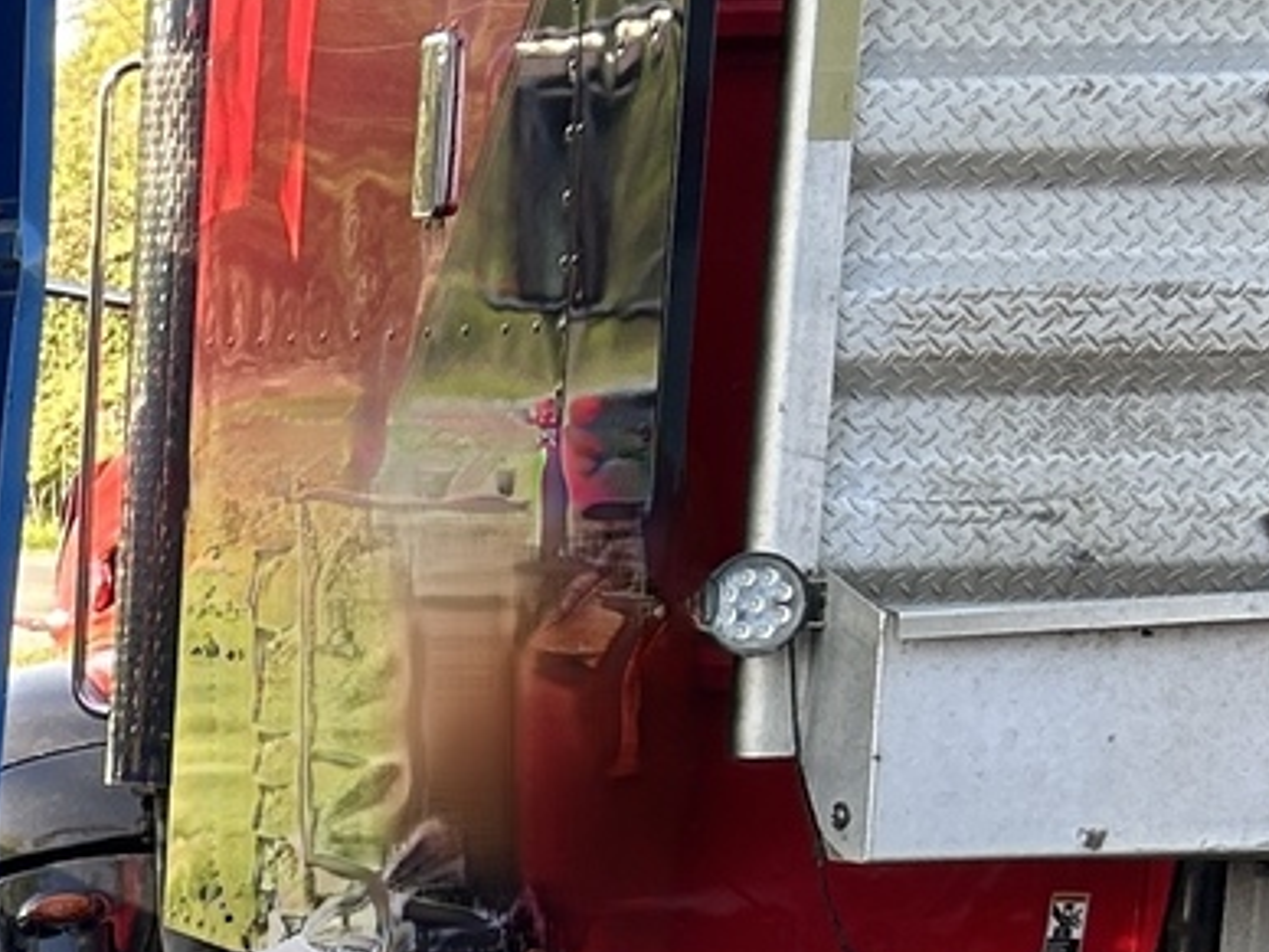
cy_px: 1642
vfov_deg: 10.4
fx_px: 4949
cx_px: -1200
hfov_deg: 12.9
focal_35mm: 135
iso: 50
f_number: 1.5
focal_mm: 5.7
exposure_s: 1/349
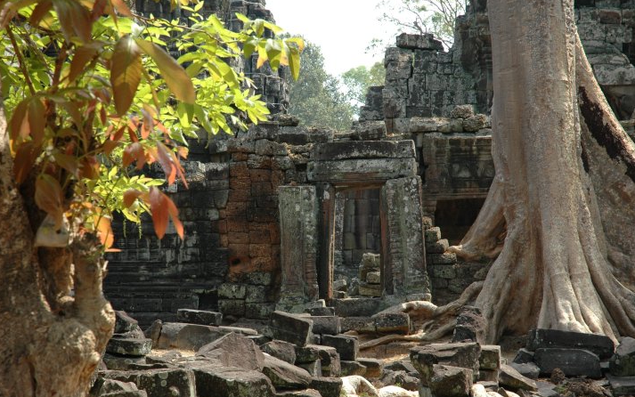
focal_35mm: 108
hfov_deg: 19.3
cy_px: 211
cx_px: 315
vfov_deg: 12.1
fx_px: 1869
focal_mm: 70
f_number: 7.1
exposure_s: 1/200
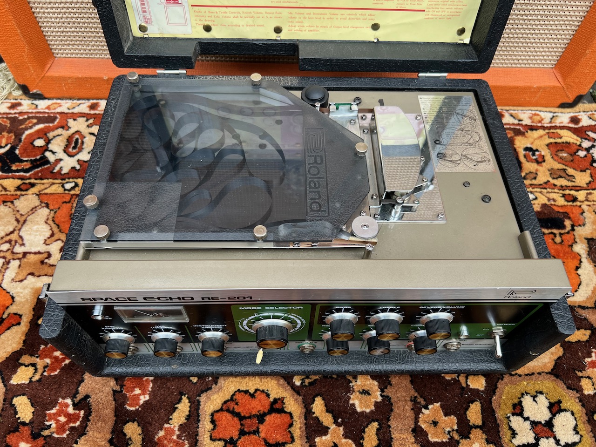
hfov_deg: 67.3
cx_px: 298
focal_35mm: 26
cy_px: 224
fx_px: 448
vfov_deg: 53.1
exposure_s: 1/121
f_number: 1.5
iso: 50
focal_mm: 5.7
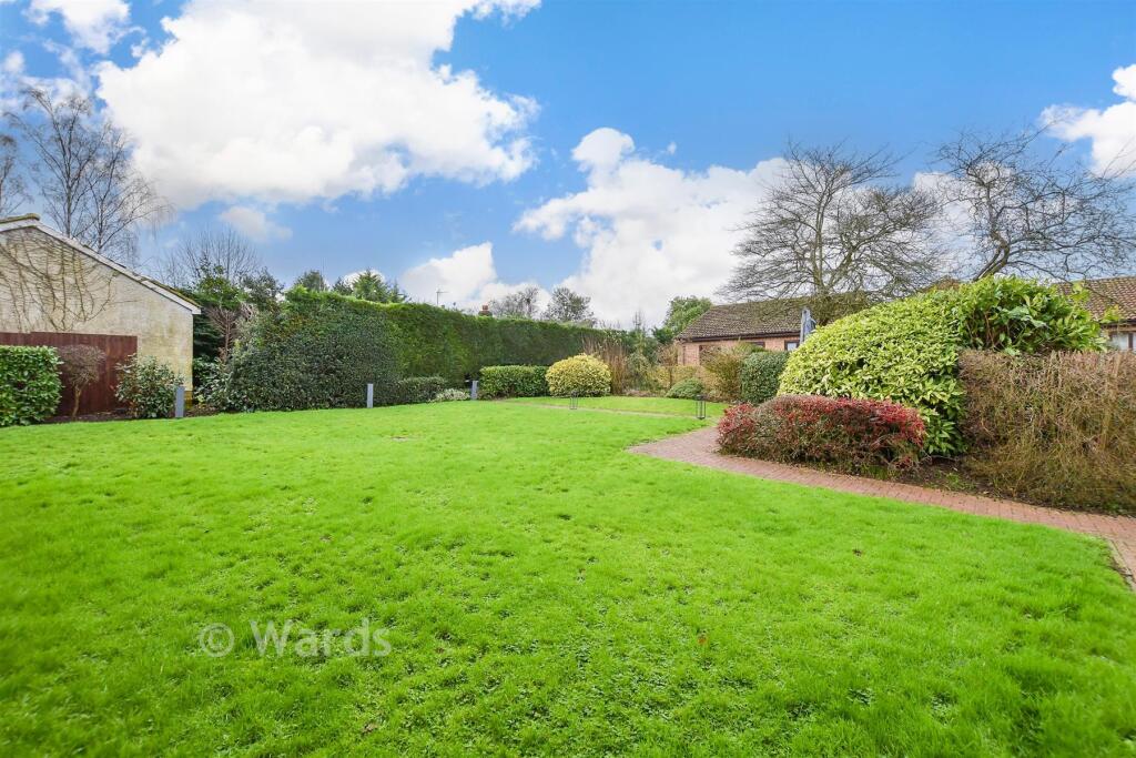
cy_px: 379
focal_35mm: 15
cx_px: 568
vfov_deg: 77.3
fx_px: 473
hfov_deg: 100.4
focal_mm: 10
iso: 400
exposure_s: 1/250
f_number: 8
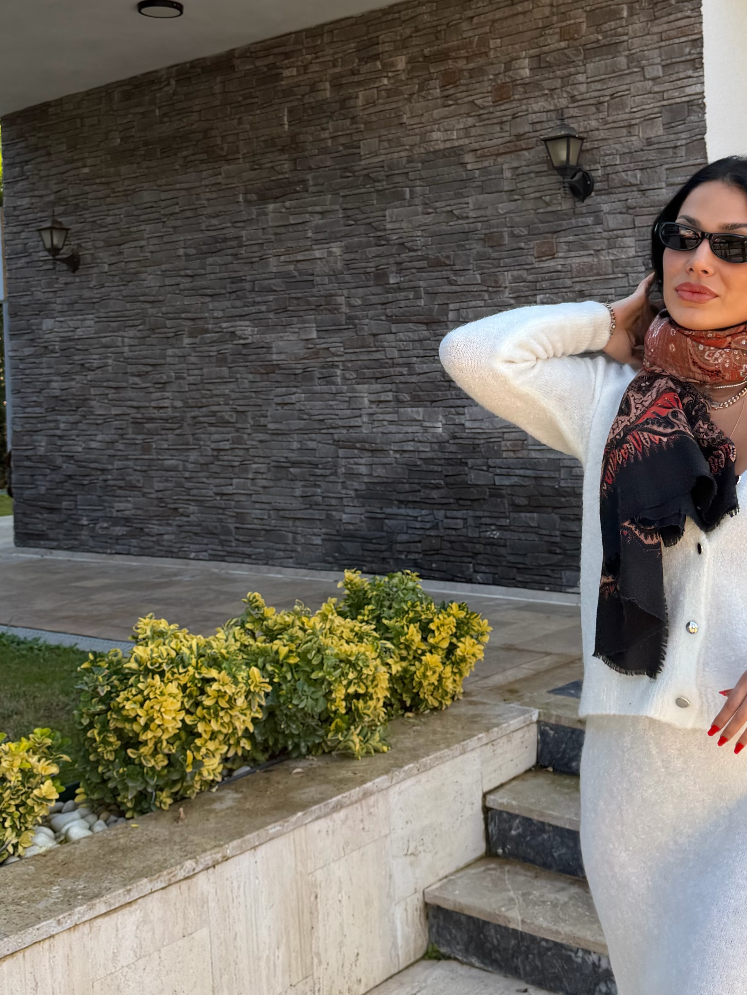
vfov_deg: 43.4
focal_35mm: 43
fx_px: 1237
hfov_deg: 33.5
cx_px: 423
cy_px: 359
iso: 80
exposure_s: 1/920
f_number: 1.78
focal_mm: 6.76
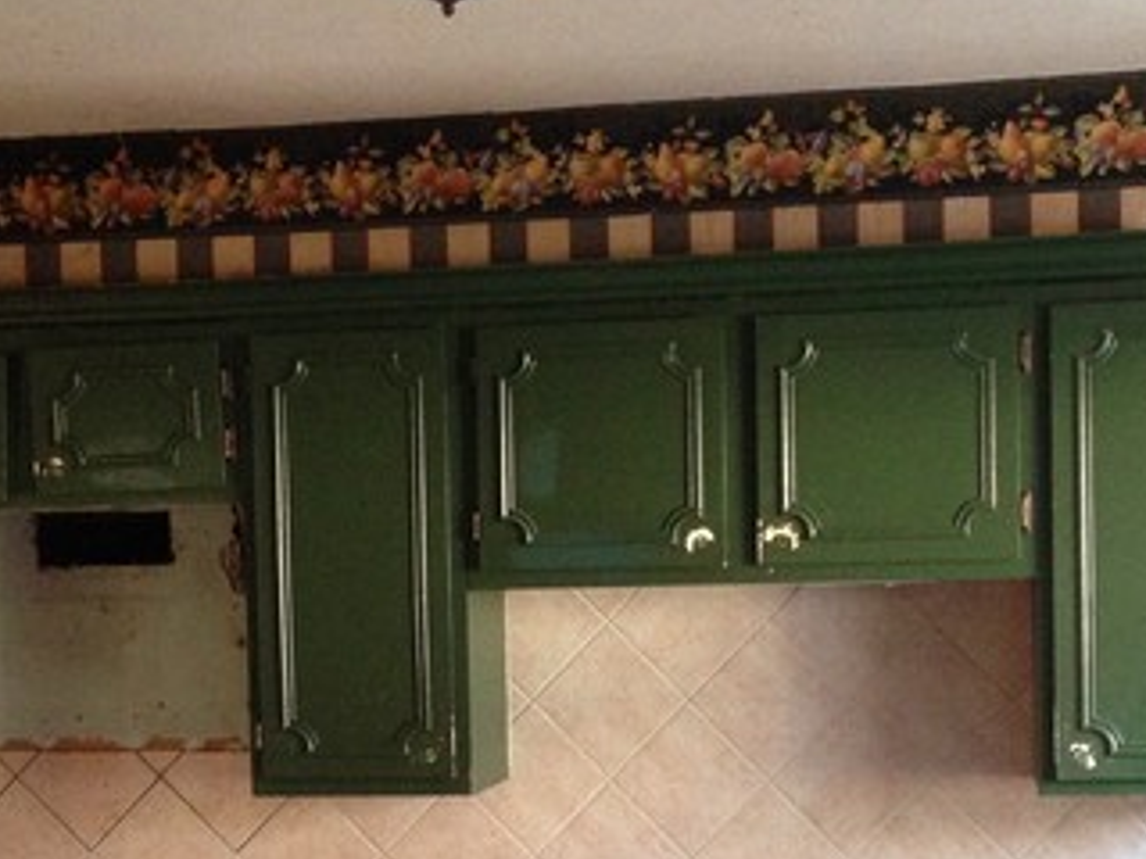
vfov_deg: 21.9
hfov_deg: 29.4
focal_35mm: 66
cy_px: 702
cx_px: 598
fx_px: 2185
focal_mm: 4.12
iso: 320
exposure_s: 1/20
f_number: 2.4
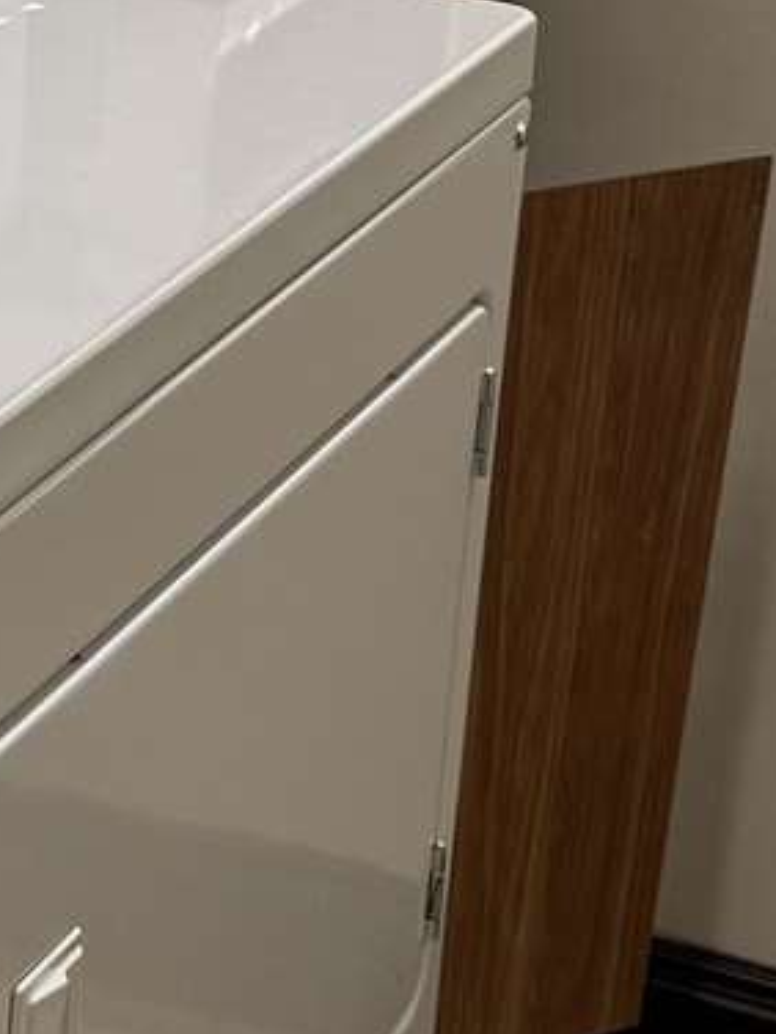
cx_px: -88
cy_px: 385
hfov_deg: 10.0
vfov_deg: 13.4
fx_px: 4394
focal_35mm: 147
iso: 64
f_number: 1.78
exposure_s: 1/172
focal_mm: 6.76
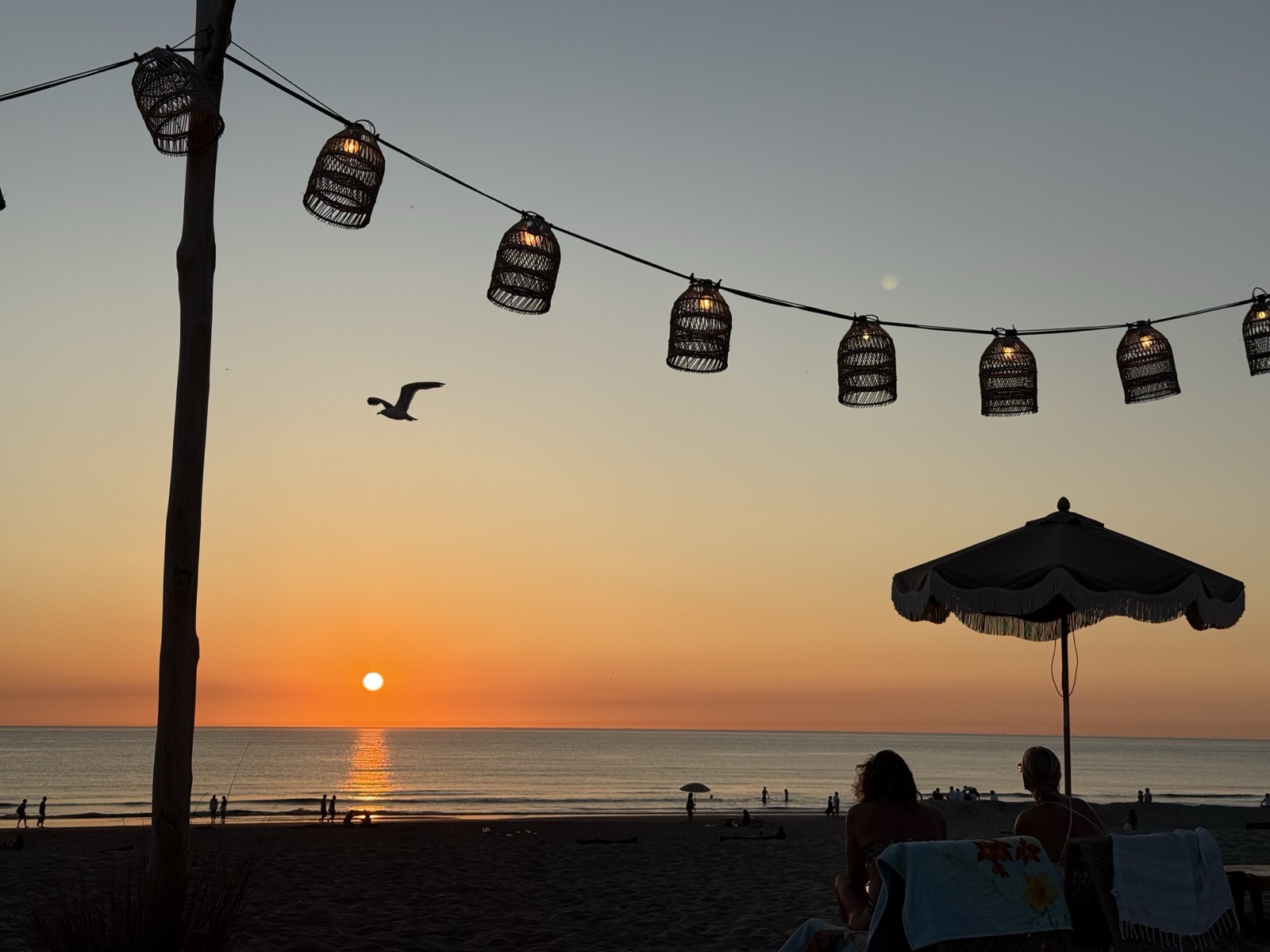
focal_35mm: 48
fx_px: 1761
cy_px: 476
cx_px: 635
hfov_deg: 39.7
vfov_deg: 30.3
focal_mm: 6.76
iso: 64
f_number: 1.78
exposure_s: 1/4098
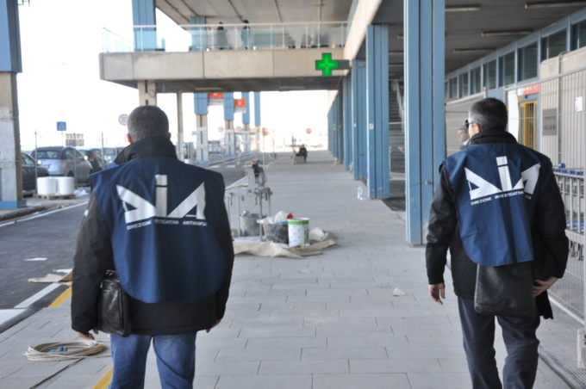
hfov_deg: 31.9
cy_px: 194
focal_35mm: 63
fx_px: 1024
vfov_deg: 21.5
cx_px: 293
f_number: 8
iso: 200
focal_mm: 42
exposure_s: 1/60
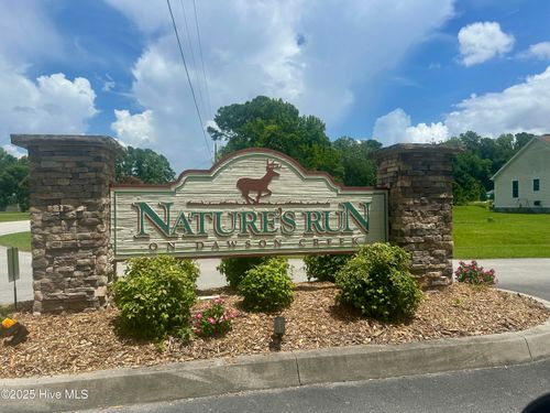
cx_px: 275
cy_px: 206
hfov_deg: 71.6
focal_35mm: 24
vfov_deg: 56.8
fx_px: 381
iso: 80
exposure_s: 1/7042
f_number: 1.78
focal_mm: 6.86
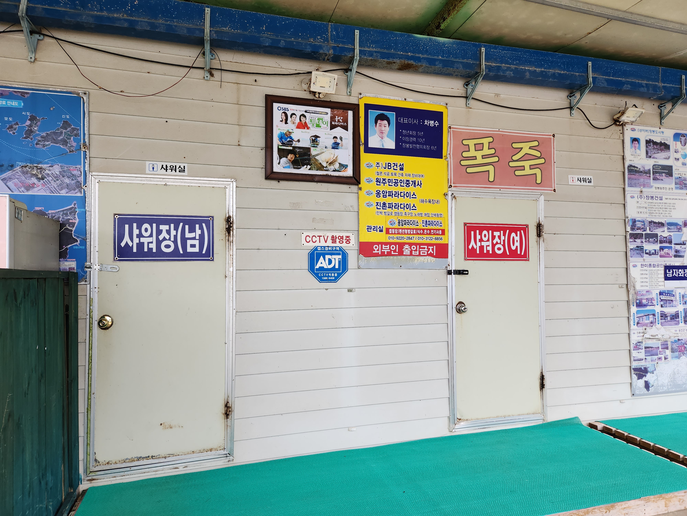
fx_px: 456
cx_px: 344
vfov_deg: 58.9
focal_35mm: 23
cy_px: 258
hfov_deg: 73.9
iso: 100
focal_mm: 5.4
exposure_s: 1/180
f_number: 1.8
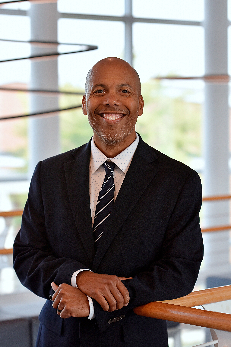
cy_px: 174
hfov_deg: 12.2
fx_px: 1083
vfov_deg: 18.2
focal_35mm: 112
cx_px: 116
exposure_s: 1/250
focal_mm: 75
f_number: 3.2
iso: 400
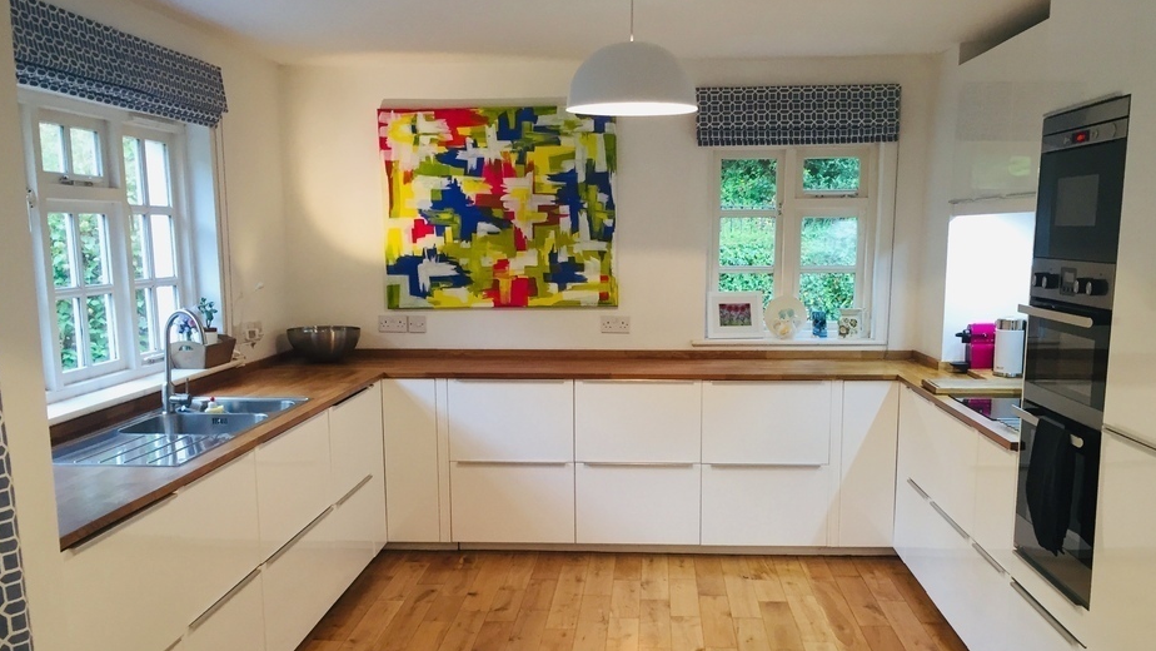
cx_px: 606
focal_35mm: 35
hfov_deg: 56.6
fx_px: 1073
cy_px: 423
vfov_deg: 33.5
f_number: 2.2
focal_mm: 4.15
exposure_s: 1/33
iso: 100
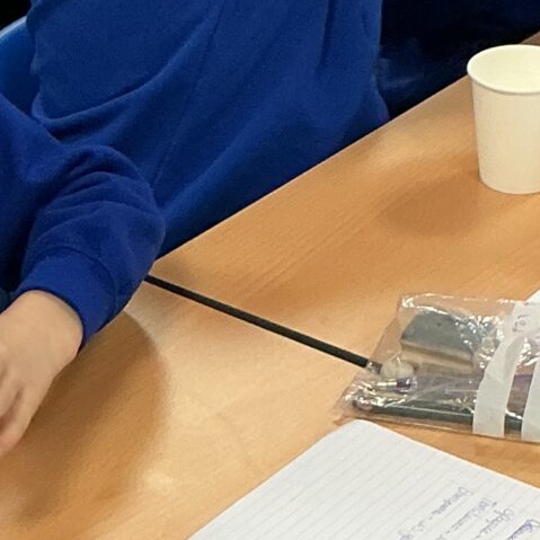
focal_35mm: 137
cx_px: 45
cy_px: 154
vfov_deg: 12.7
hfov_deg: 12.6
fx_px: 2418
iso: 80
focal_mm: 3
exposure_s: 1/60
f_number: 1.8
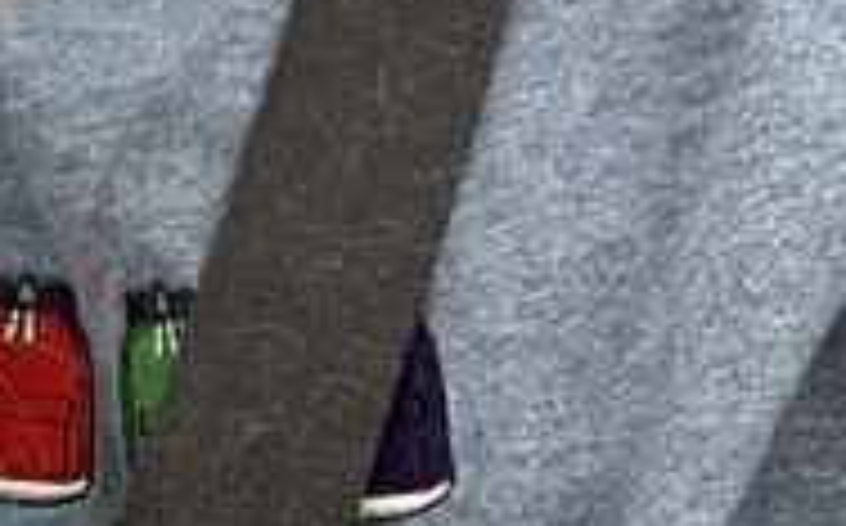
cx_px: -324
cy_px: 333
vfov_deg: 14.8
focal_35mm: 88
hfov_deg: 20.9
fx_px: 2027
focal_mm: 4.25
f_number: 1.8
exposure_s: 1/60
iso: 80
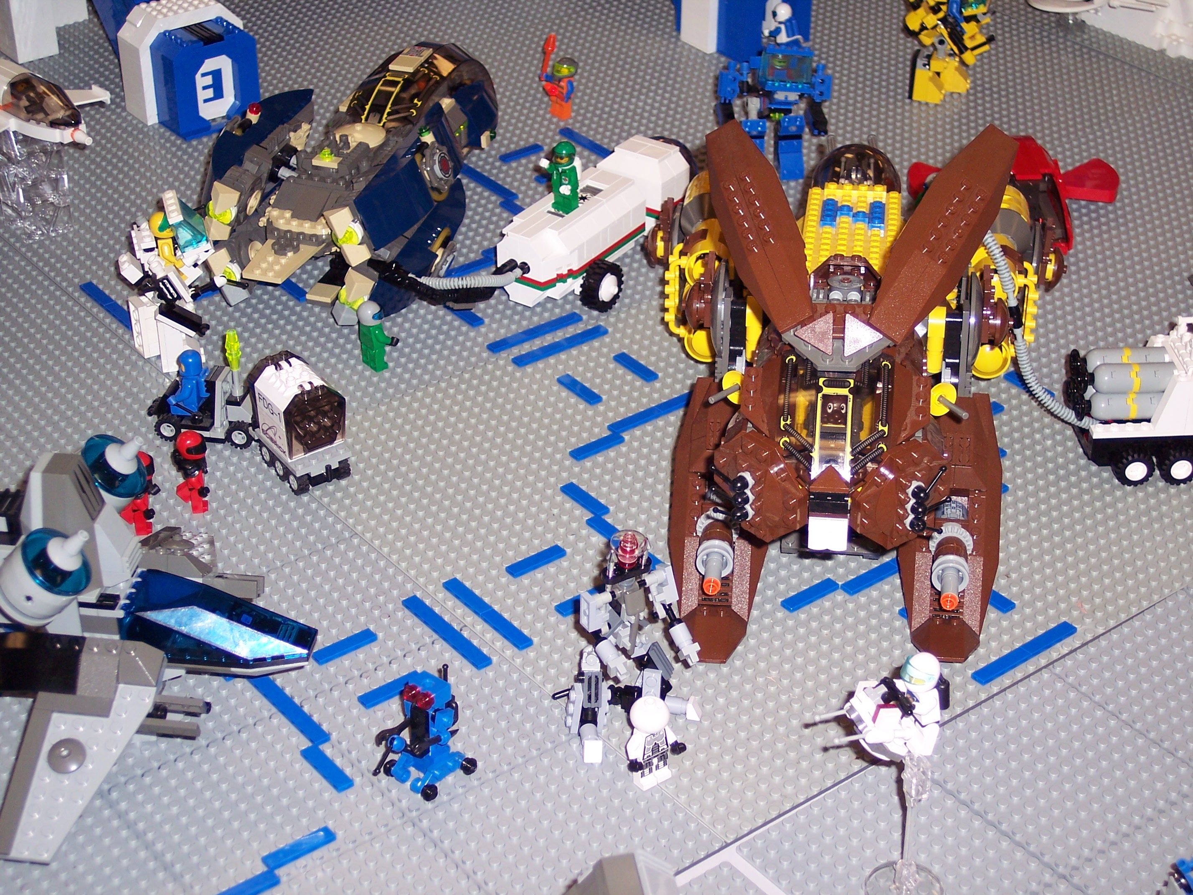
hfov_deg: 29.8
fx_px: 2240
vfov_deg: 22.6
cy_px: 448
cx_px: 596
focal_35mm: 65
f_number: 3.4
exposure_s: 1/90
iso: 100
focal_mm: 13.3
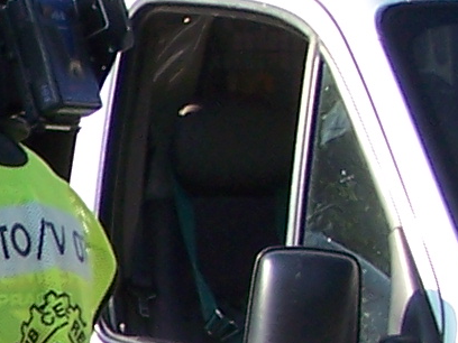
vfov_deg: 4.9
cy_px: 563
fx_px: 4009
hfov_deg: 6.3
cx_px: -568
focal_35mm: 303
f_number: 3
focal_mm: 8
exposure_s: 1/400
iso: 80
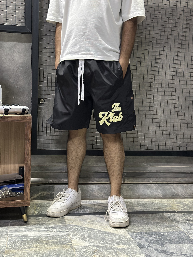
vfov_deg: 39.7
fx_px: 357
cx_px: 96
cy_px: 128
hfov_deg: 30.3
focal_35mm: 48
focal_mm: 6.86
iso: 400
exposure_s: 1/33
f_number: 1.78
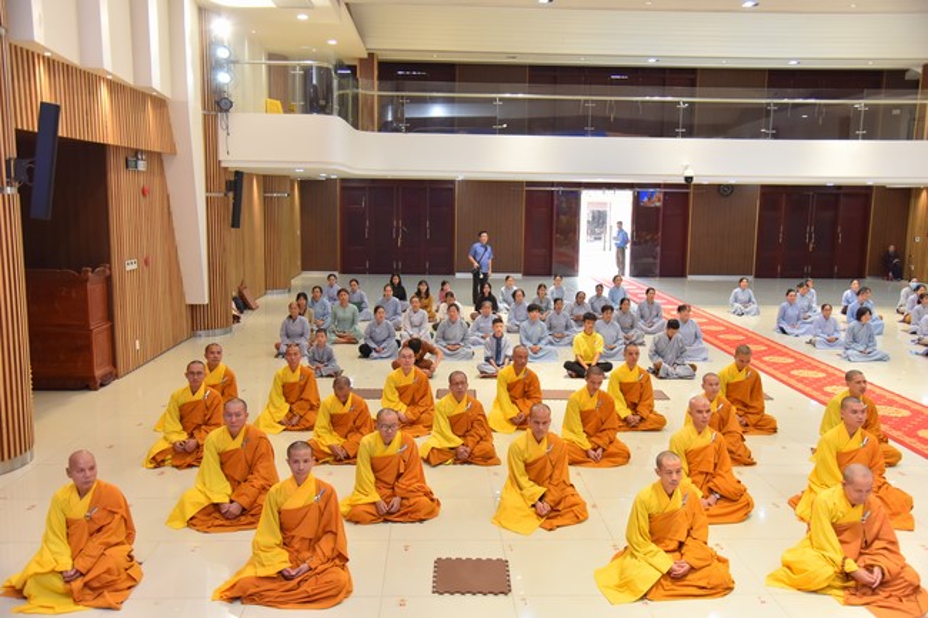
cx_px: 464
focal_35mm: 31
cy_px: 309
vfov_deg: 42.3
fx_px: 799
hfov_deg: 60.3
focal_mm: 31
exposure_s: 1/125
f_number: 4.5
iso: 1250
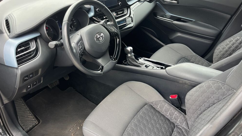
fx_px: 186
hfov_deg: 66.1
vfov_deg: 40.2
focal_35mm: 29
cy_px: 69
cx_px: 121
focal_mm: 5.1
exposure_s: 1/145
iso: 64
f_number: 1.6
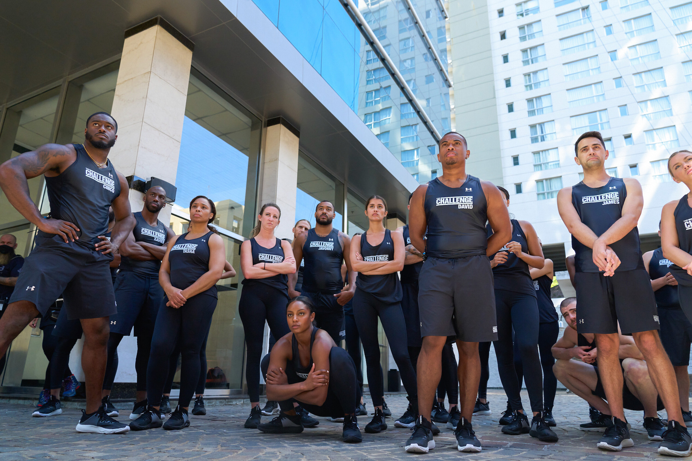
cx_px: 346
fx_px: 461
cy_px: 230
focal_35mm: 24
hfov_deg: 73.7
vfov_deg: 53.1
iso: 1250
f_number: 4
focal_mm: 24
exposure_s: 1/500
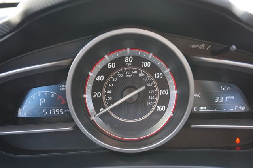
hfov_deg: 47.9
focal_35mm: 40
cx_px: 126
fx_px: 284
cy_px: 84
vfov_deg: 33.0
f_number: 4.5
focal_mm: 27
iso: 640
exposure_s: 1/60
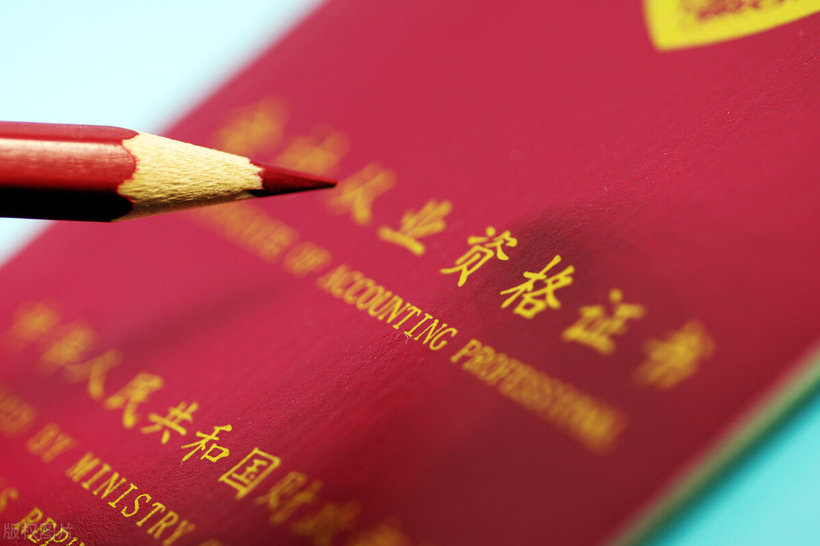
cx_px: 410
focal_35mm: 150
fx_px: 3415
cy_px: 273
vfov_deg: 9.1
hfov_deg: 13.7
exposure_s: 1/160
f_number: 3.2
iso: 400
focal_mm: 100
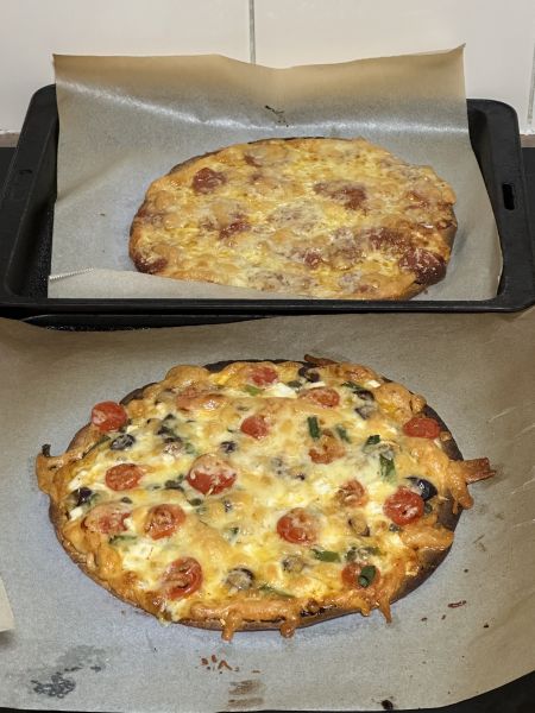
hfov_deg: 19.1
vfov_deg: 25.3
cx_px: 268
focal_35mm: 77
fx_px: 1587
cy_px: 356
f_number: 2.8
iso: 640
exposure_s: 1/34
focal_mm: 9
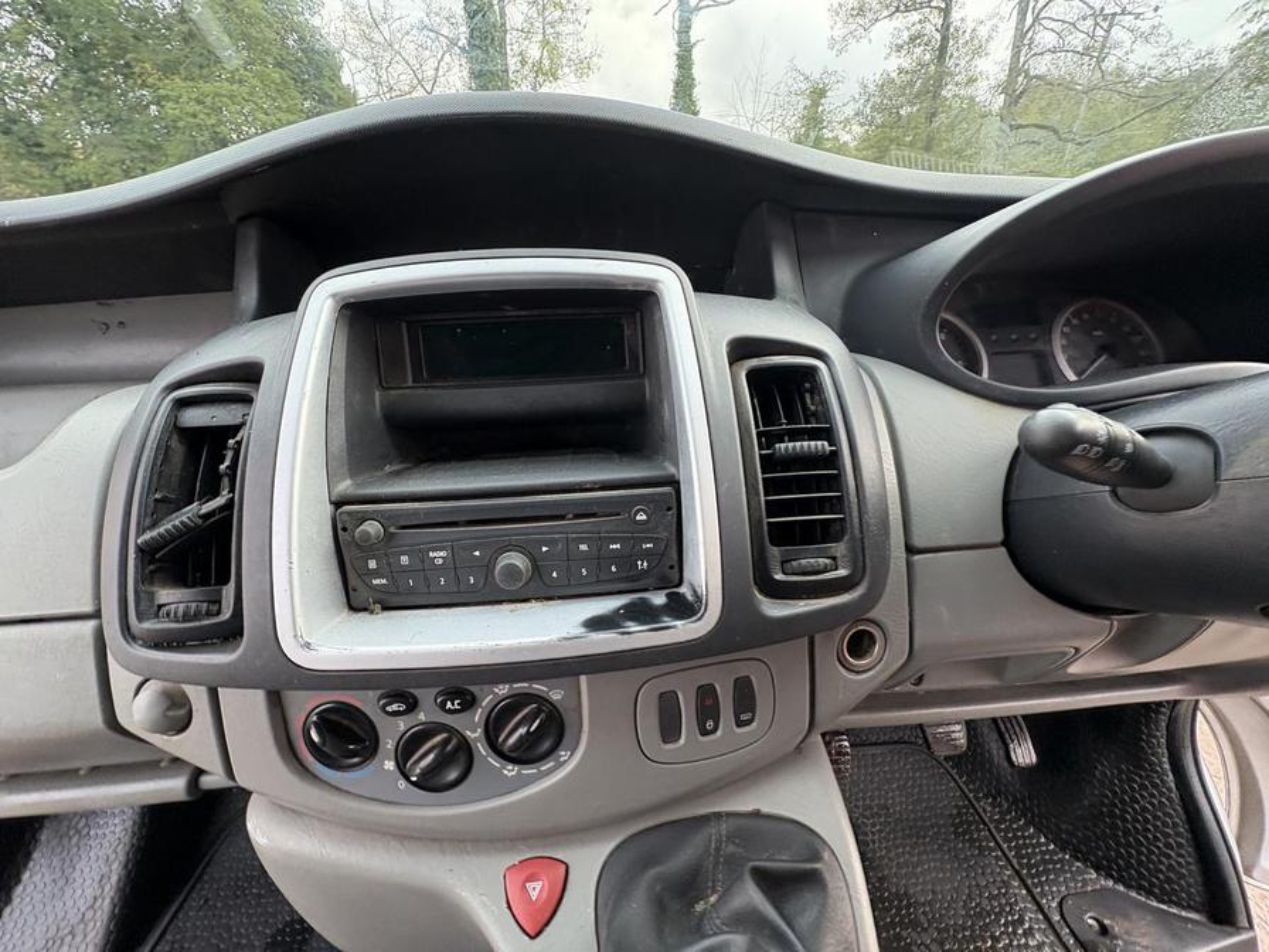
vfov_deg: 85.7
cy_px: 476
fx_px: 513
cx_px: 634
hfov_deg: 102.1
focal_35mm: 14
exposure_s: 1/99
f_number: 2.2
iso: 125
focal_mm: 2.22
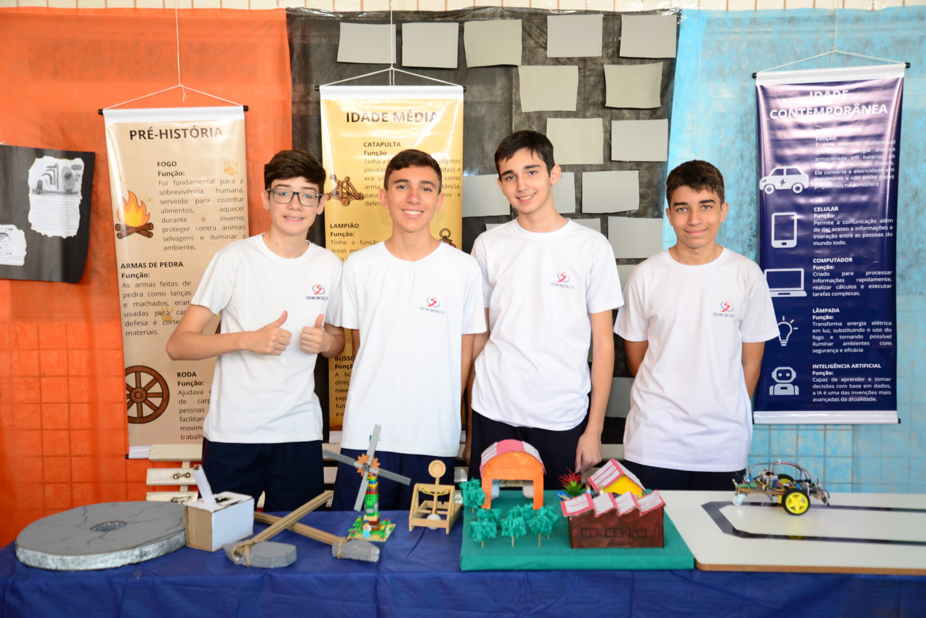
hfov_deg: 50.7
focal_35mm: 38
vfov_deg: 35.1
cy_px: 309
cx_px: 463
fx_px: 978
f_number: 4.5
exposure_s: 1/125
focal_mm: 38
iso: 1000
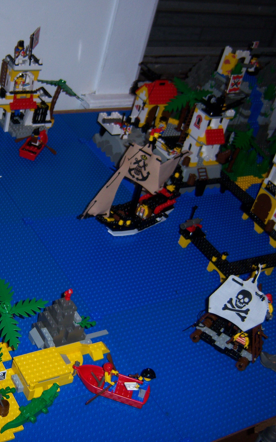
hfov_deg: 25.0
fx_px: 614
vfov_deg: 39.6
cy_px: 221
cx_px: 59
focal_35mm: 51
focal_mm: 7.5
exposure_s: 1/60
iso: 80
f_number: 2.8
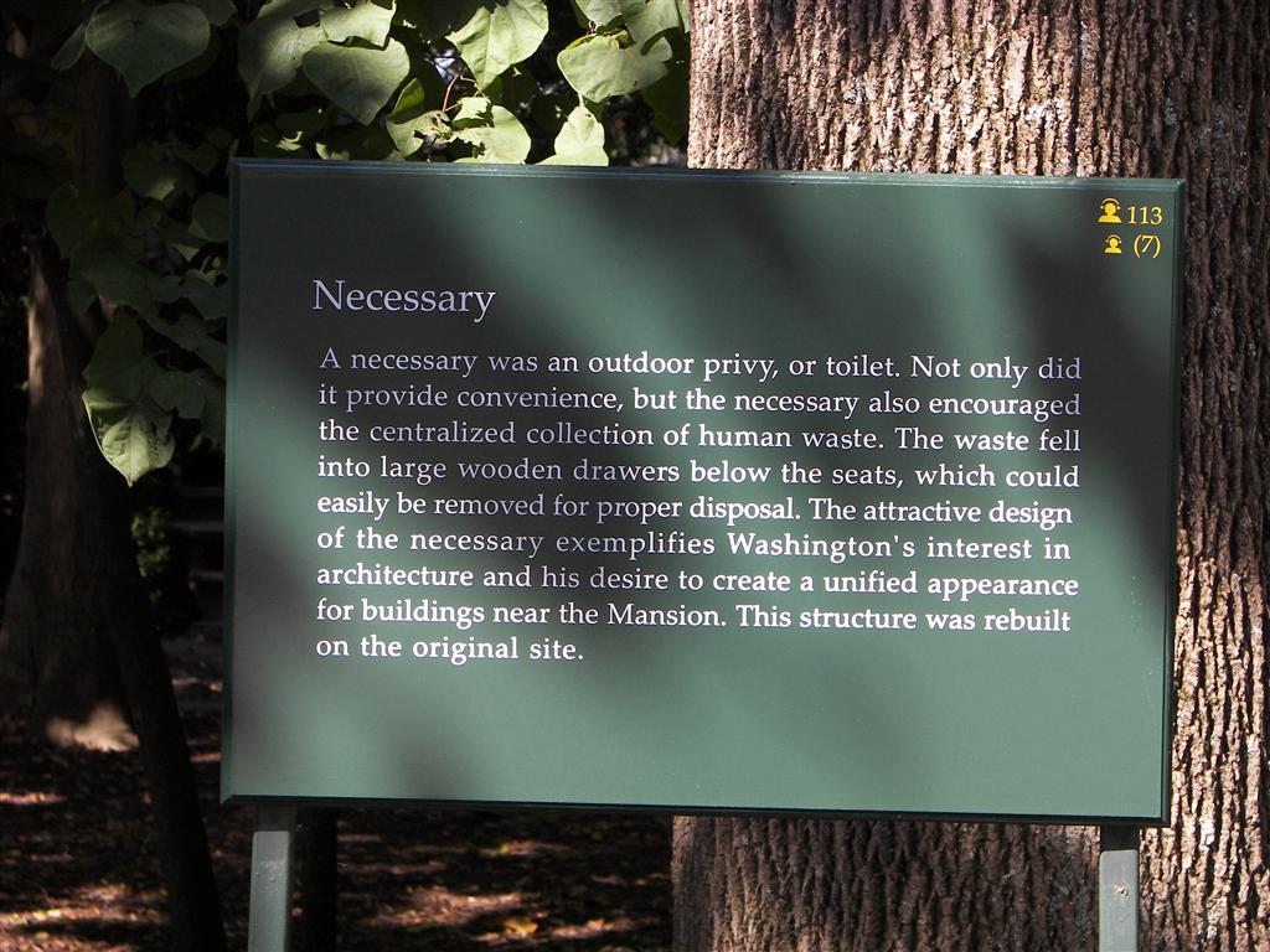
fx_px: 5063
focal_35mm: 138
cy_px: 476
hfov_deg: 14.3
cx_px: 635
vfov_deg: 10.7
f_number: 3.2
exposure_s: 1/250
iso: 64
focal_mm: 22.8
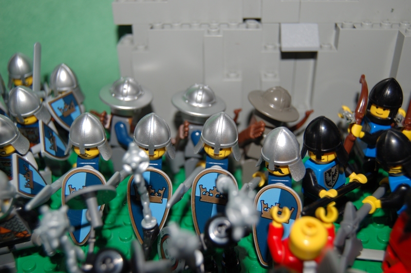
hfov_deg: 46.4
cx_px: 206
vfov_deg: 31.8
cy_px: 136
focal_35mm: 42
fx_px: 479
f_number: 4.2
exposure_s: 1/60
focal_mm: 28
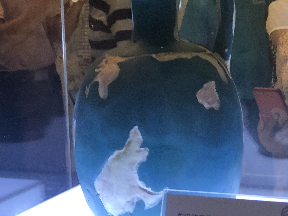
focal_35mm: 113
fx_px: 940
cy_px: 147
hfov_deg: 17.4
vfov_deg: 13.1
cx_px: 171
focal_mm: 6.6
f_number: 2.8
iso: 100
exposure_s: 1/30
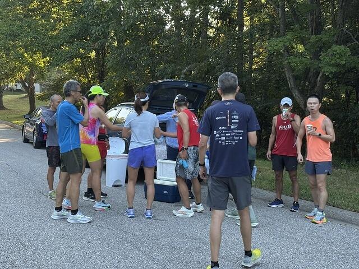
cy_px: 134
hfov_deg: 36.8
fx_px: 539
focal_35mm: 52
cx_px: 180
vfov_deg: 28.0
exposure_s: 1/107
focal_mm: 5.96
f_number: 1.6
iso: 50
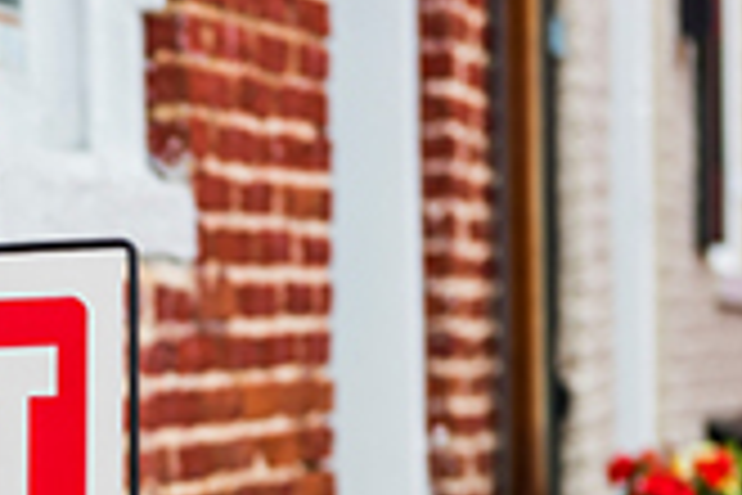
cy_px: 603
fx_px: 3936
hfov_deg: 10.6
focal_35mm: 191
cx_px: -135
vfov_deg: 7.1
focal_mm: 70
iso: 64
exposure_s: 1/250
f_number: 4
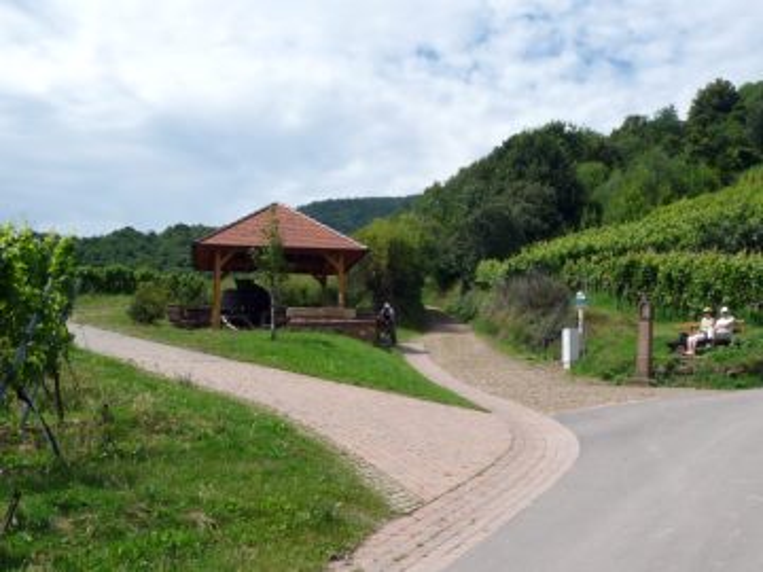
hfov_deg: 45.8
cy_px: 286
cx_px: 382
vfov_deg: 35.1
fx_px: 904
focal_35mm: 41
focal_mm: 5
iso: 100
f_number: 8
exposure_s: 1/320
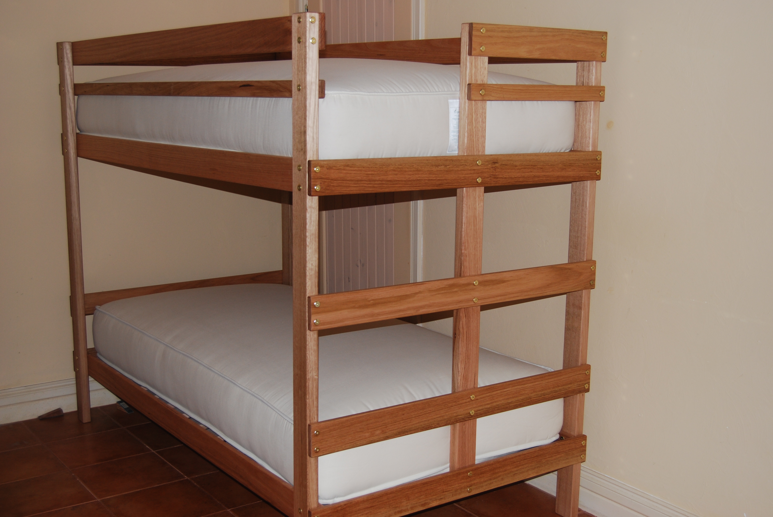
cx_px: 386
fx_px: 967
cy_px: 258
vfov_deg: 29.9
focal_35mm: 45
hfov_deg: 43.6
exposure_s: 1/60
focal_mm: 30
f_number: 4.2
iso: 200
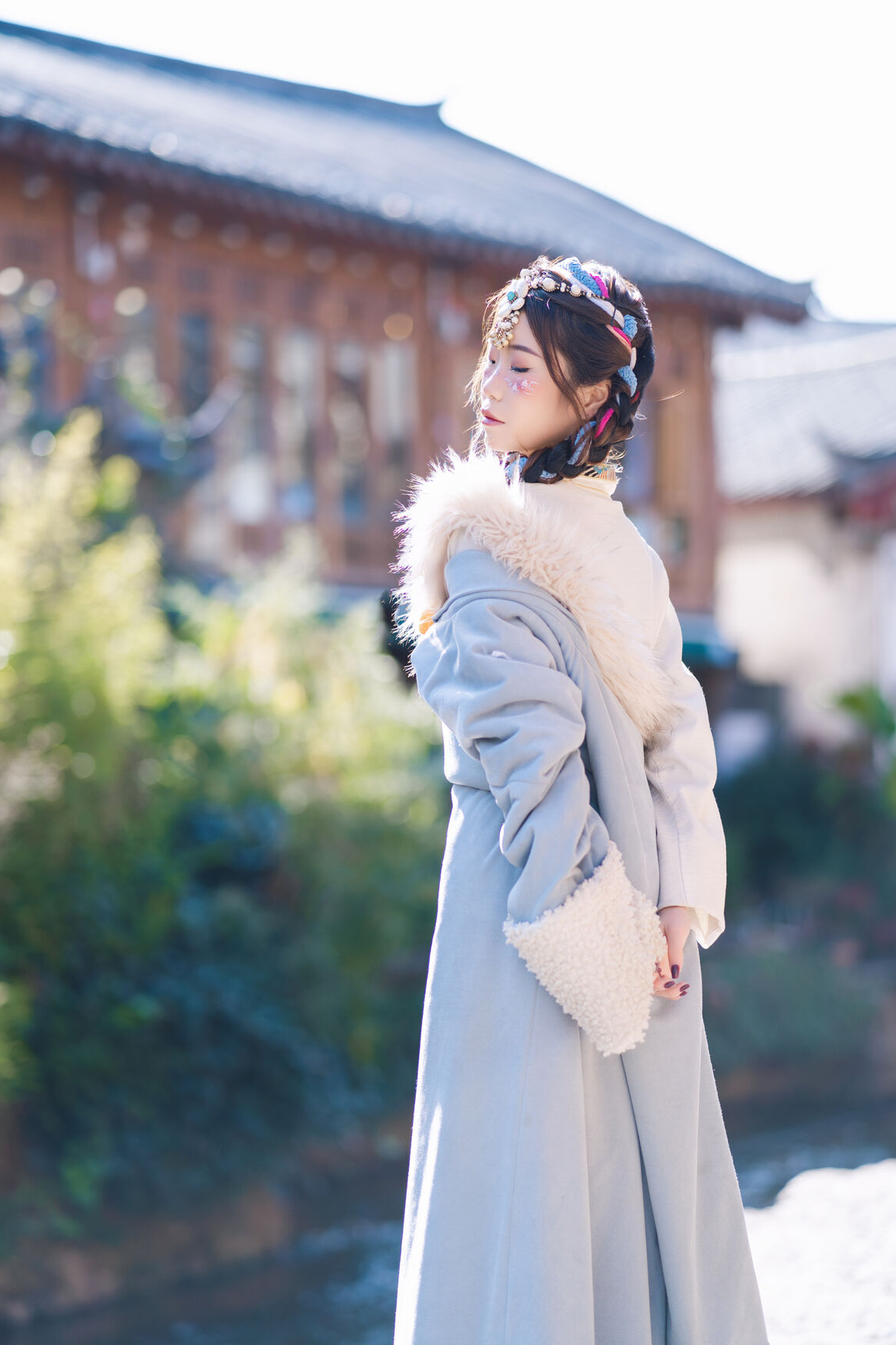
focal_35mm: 88
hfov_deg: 15.5
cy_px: 695
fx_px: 3286
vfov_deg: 23.1
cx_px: 455
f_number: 2
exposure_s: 1/800
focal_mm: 85
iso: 125
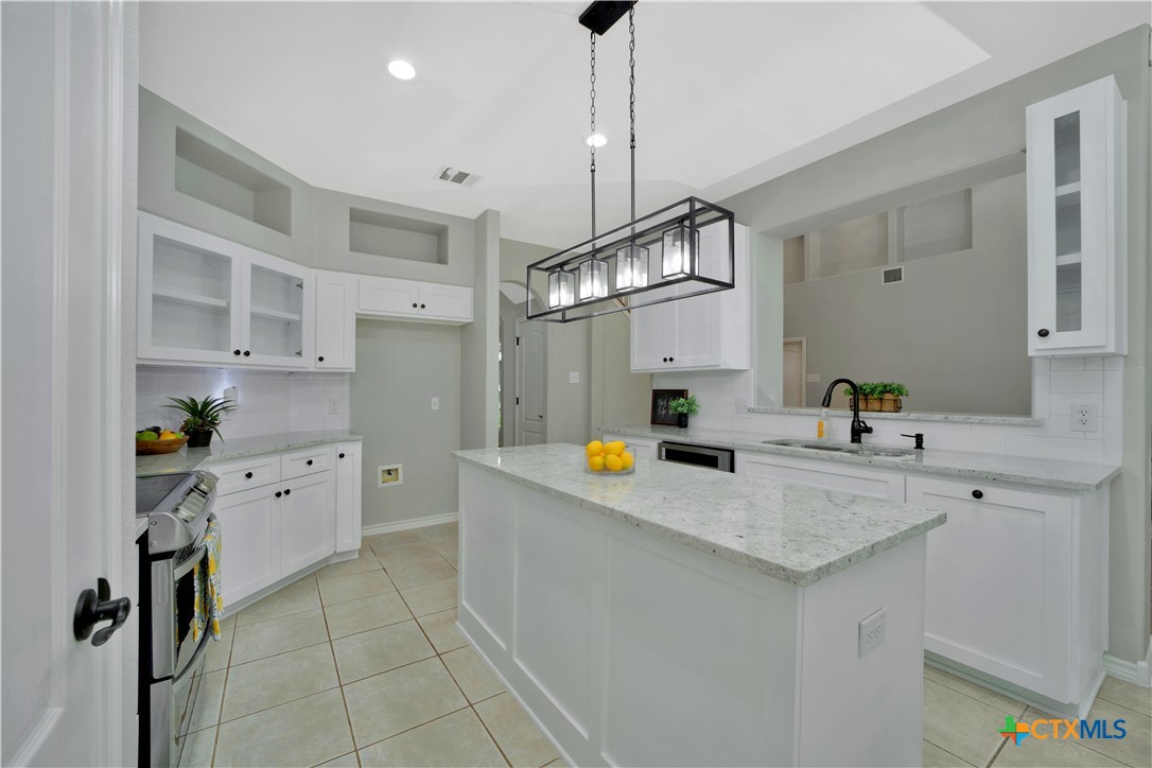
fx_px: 448
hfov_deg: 104.3
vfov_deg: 81.2
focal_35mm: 14
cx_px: 576
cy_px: 384
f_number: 8
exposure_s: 1/60
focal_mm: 14
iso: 125
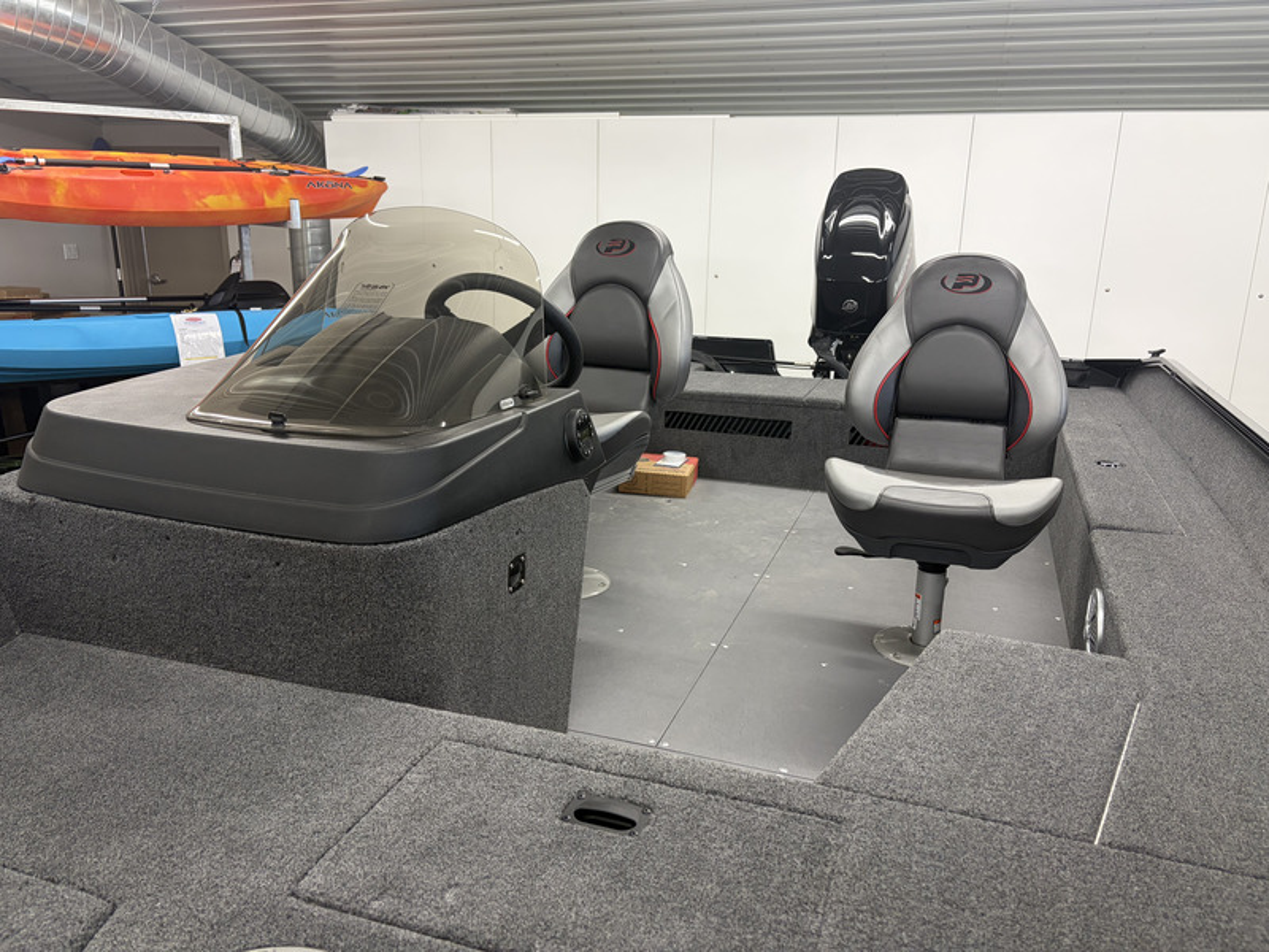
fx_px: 953
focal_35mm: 26
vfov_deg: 53.1
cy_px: 476
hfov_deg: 67.3
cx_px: 634
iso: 125
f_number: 1.6
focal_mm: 5.96
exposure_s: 1/120
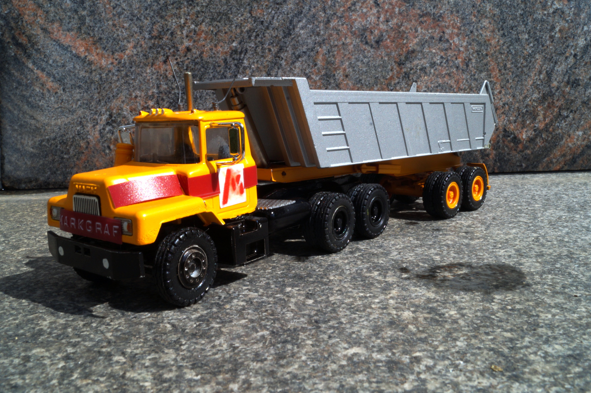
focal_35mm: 36
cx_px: 296
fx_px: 591
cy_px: 196
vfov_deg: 36.8
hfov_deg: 53.2
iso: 125
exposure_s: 1/60
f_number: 25
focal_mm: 24
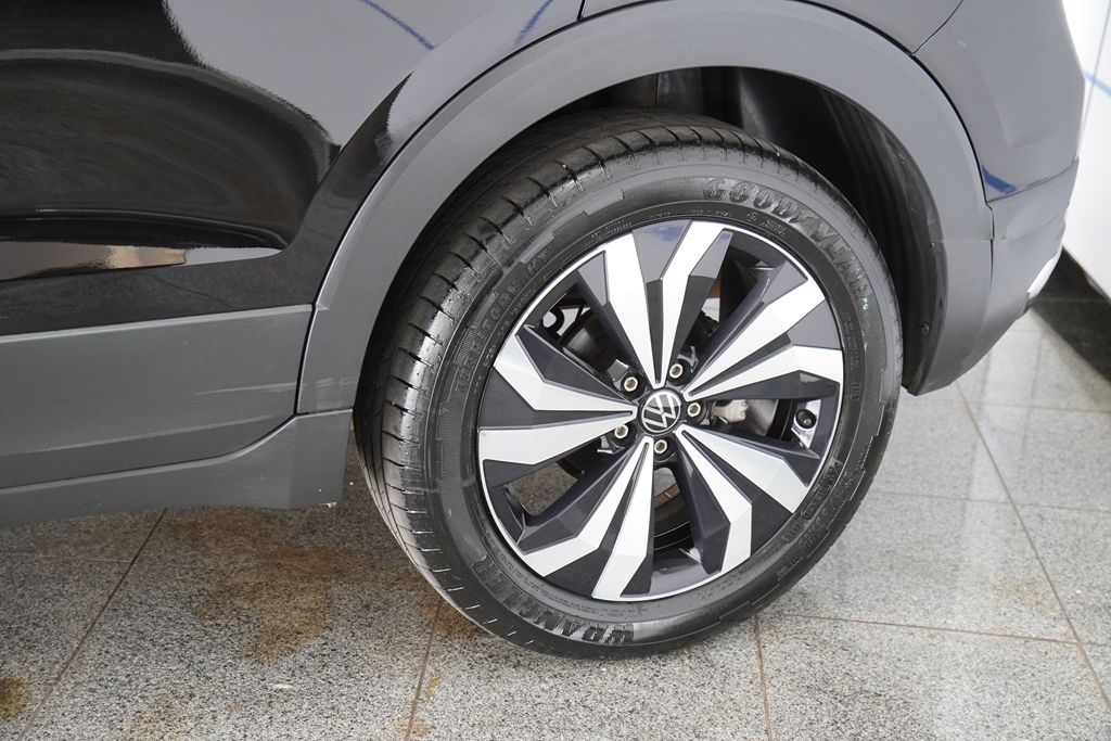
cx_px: 556
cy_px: 370
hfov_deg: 35.9
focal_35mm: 56
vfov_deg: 24.4
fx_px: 1713
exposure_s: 1/160
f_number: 3.5
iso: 1600
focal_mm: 37
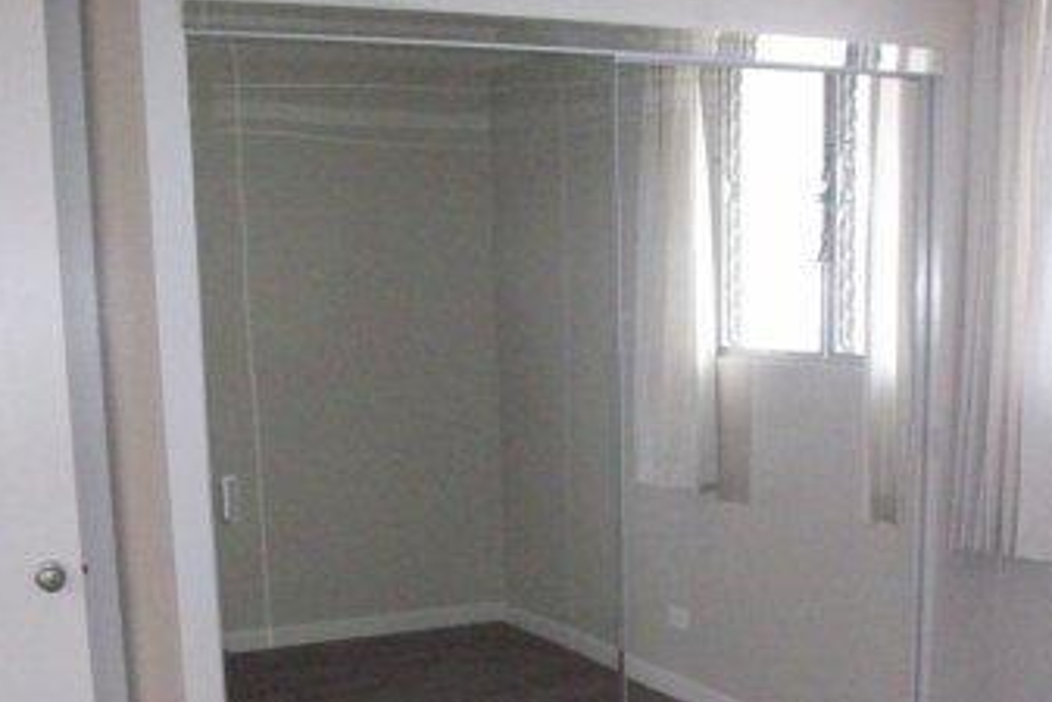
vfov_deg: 28.4
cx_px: 524
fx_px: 1374
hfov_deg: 41.9
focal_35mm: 47
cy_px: 499
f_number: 2.8
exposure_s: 1/128
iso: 800
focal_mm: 5.7
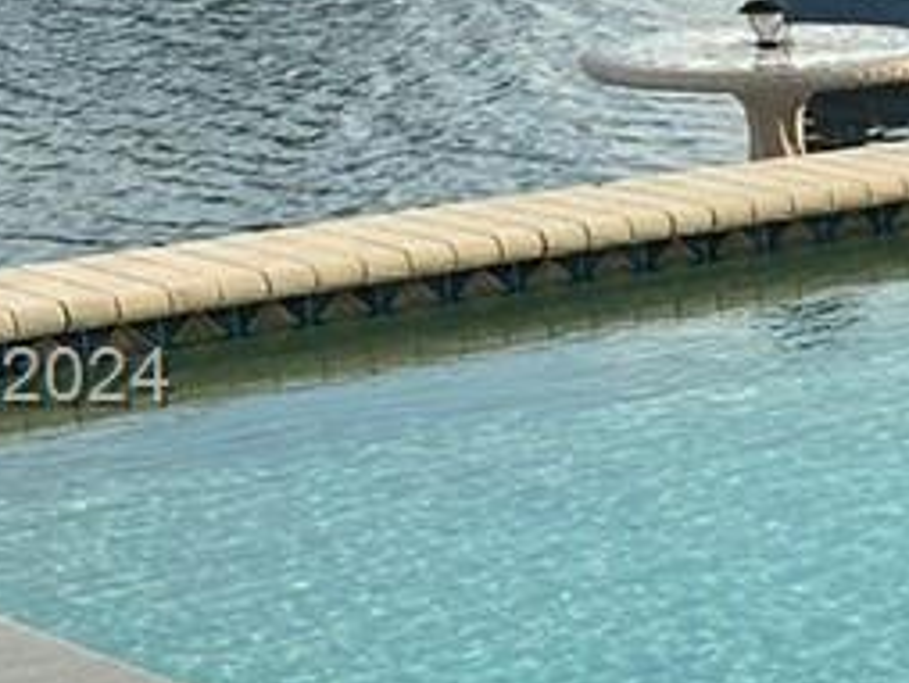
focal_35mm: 151
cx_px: 1890
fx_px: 3969
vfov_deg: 9.8
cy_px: 383
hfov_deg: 11.6
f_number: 1.78
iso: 80
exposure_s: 1/3155
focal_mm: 6.86
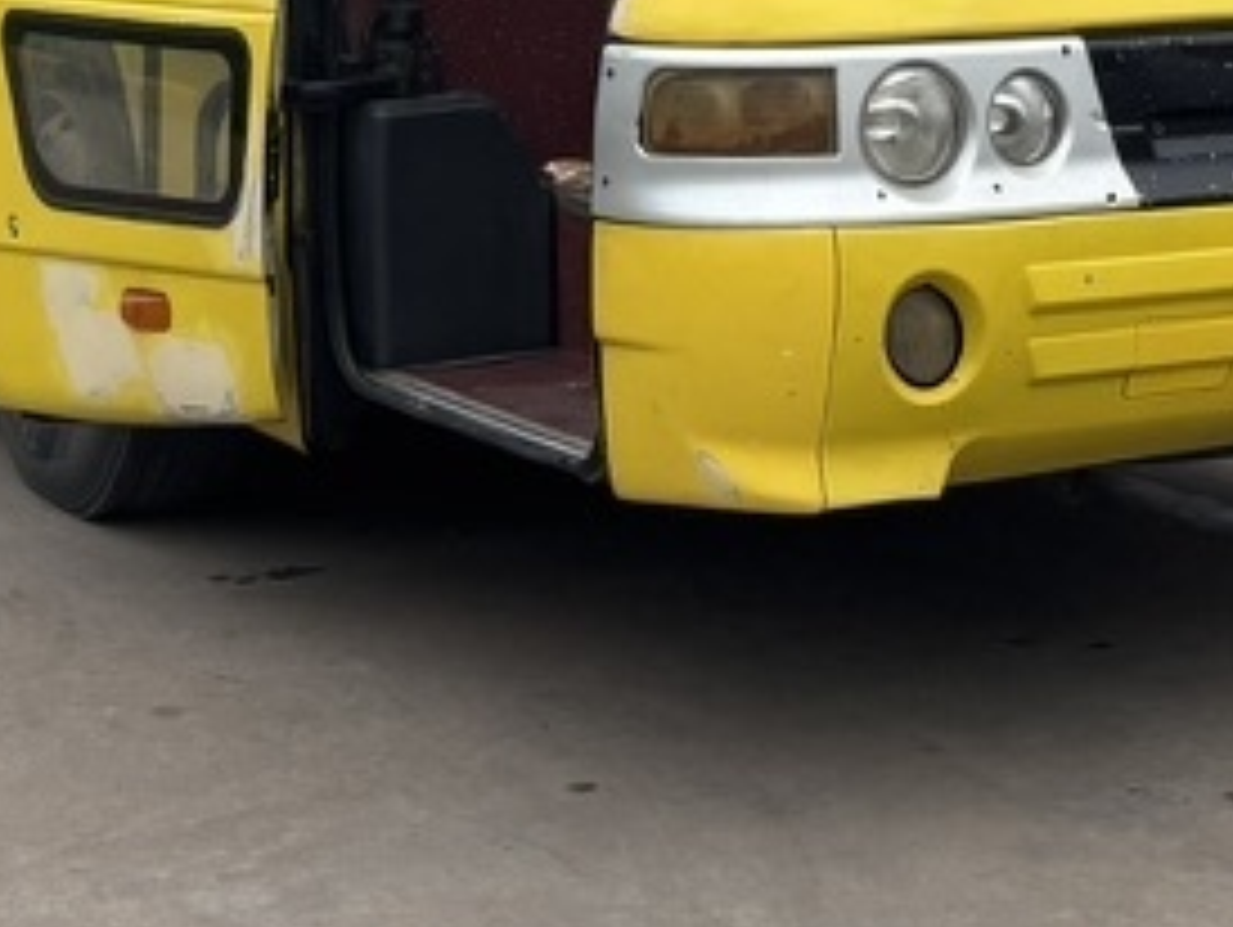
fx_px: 3458
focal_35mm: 97
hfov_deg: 20.2
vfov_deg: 13.7
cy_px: -738
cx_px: 729
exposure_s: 1/1362
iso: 50
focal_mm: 5.96
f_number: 1.6
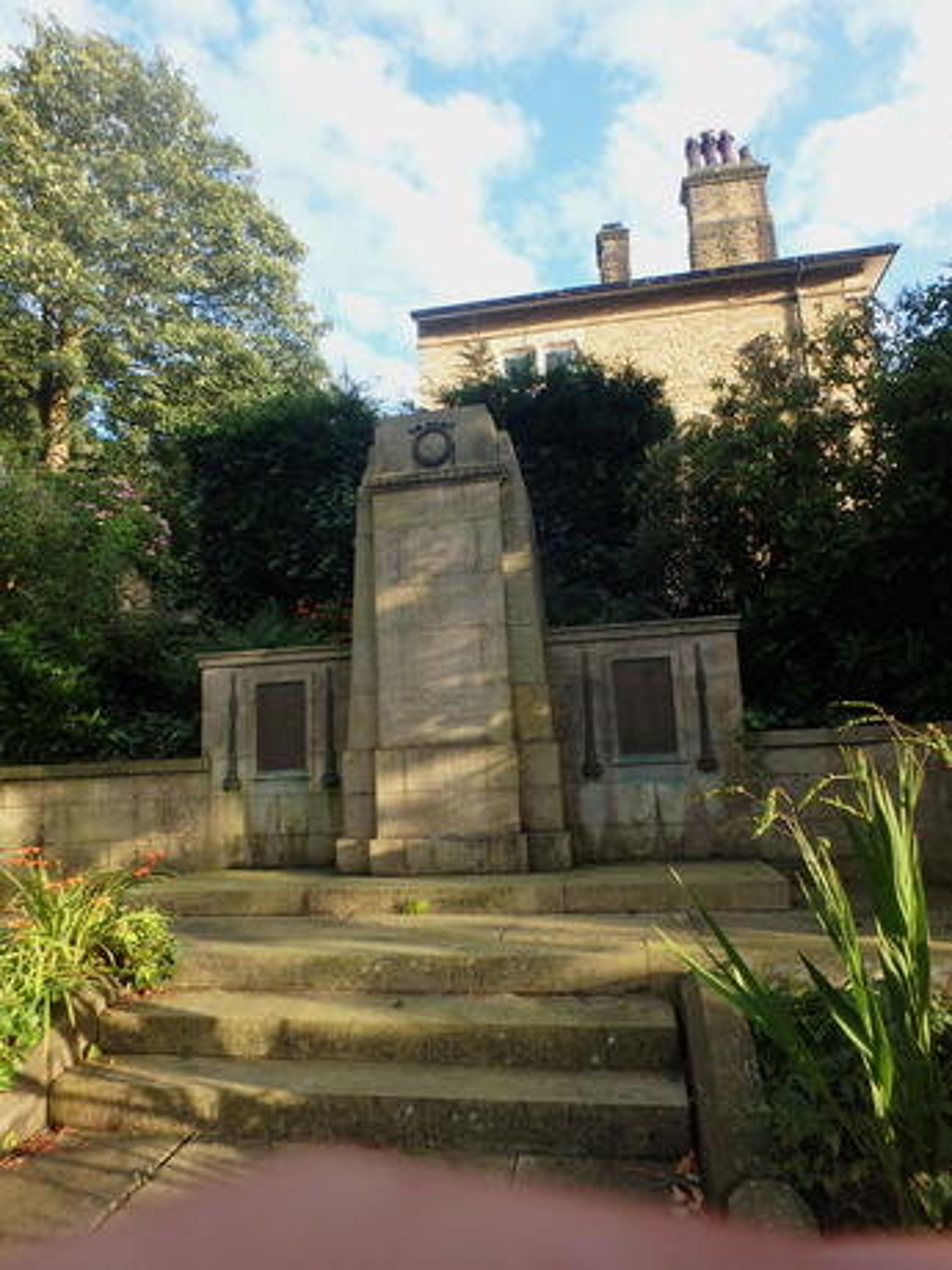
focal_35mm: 21
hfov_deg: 63.4
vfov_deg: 79.0
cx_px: 476
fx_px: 770
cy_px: 635
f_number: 3.5
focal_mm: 3.7
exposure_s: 1/200
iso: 125
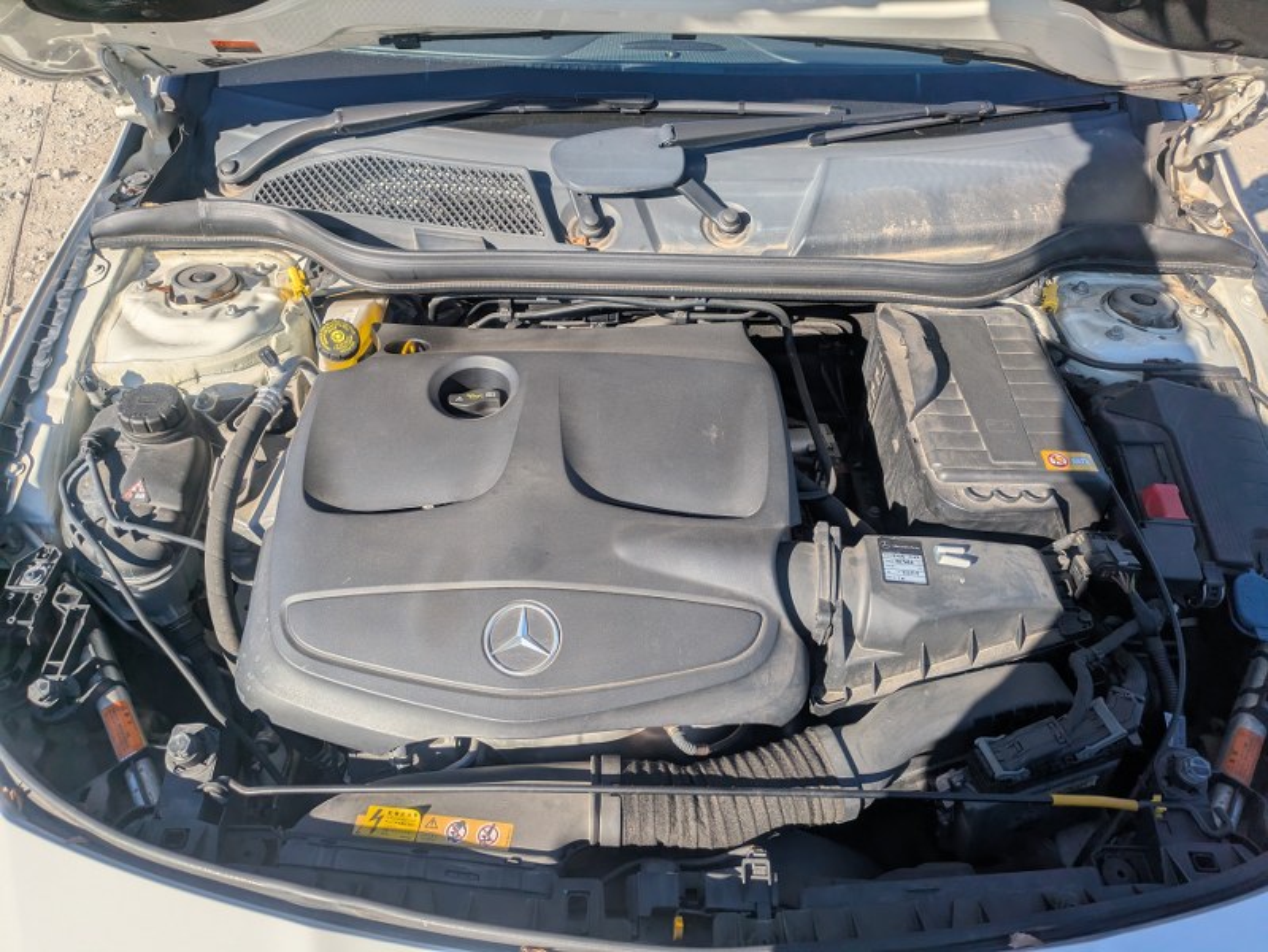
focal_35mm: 25
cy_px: 476
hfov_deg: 69.4
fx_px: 916
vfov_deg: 54.9
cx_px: 634
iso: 47
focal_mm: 5.43
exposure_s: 1/2451
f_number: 1.89
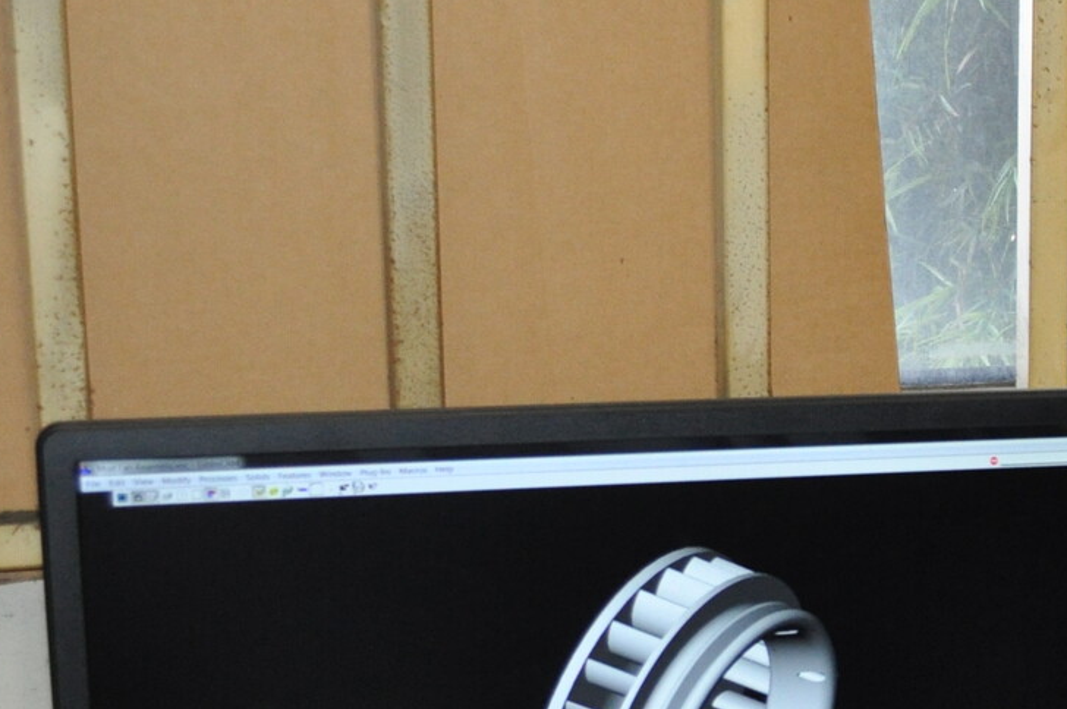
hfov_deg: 20.8
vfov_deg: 15.2
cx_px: 1385
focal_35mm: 89
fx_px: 2635
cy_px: 579
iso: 800
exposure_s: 1/60
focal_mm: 18
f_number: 3.5
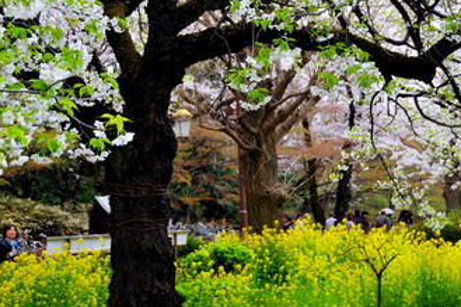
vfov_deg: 19.4
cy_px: 118
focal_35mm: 70
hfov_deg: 28.9
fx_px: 896
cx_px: 242
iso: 200
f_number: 4.2
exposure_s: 1/500
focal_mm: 32
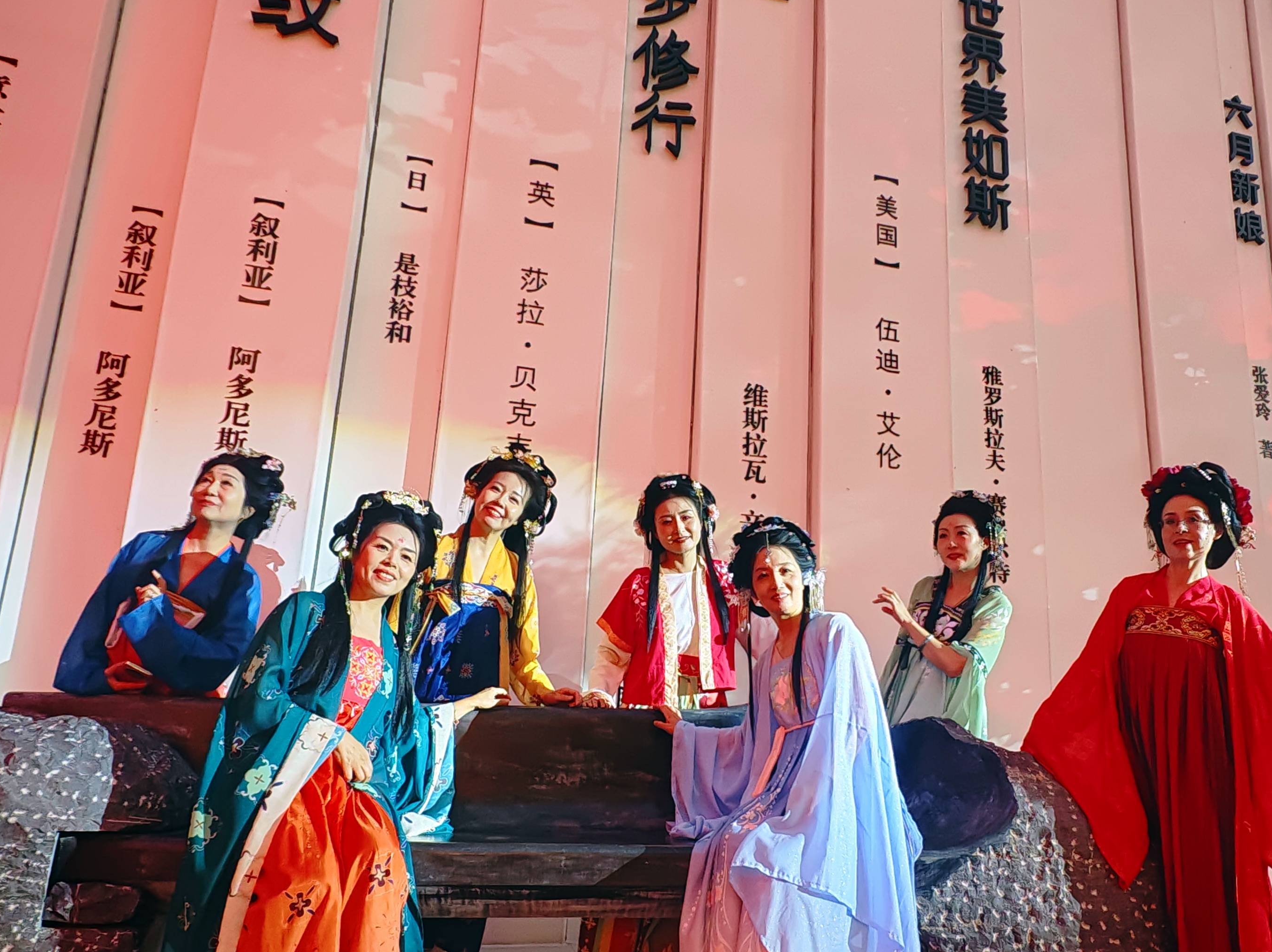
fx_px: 881
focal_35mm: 24
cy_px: 570
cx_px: 735
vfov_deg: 56.4
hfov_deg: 71.2
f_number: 2
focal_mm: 1.82
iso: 640
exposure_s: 1/33
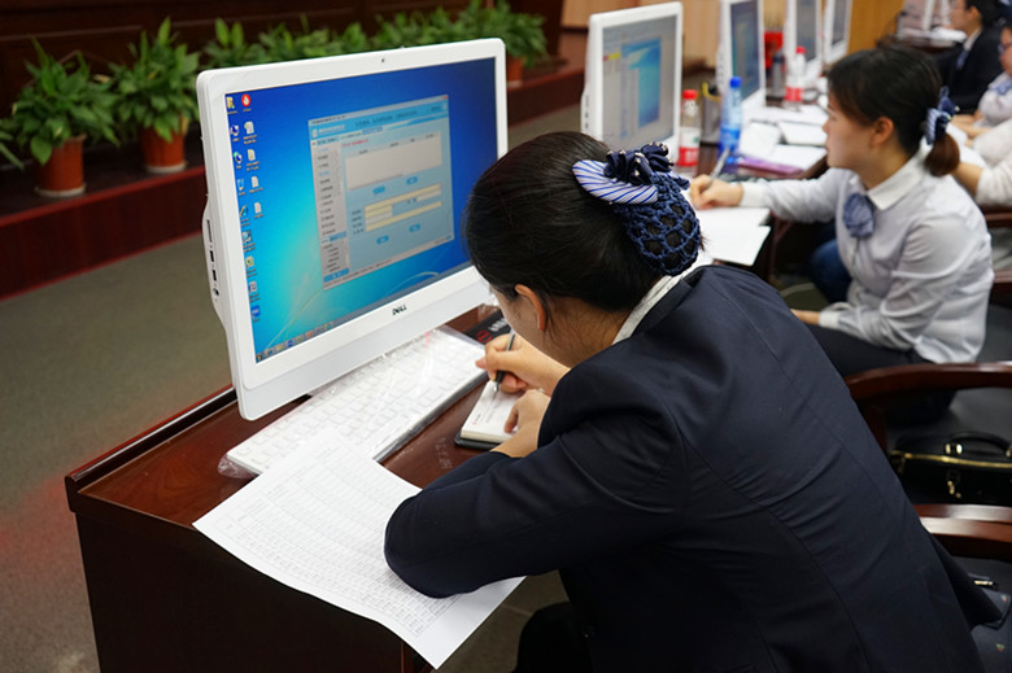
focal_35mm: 33
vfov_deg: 39.9
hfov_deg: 57.3
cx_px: 506
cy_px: 336
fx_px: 927
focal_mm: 33
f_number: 4
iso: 1000
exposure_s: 1/60
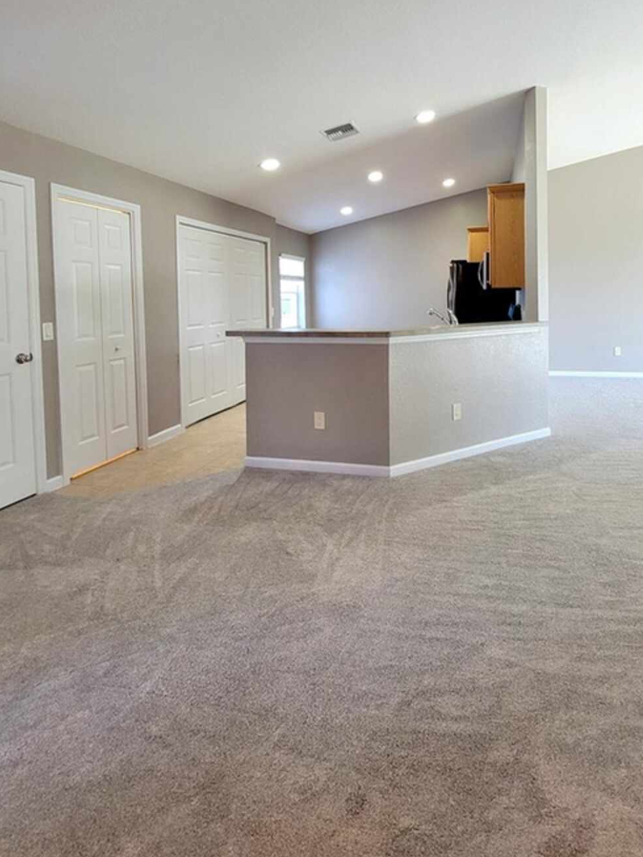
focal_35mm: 17
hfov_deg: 73.6
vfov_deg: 89.1
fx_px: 421
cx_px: 397
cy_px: 317
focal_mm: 2.2
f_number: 2.2
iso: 320
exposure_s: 1/60.2
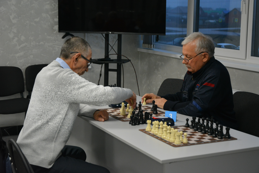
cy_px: 86
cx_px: 130
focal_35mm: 68
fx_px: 486
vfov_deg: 20.2
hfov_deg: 29.9
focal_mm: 45
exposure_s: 1/80
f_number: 4.8
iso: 1600
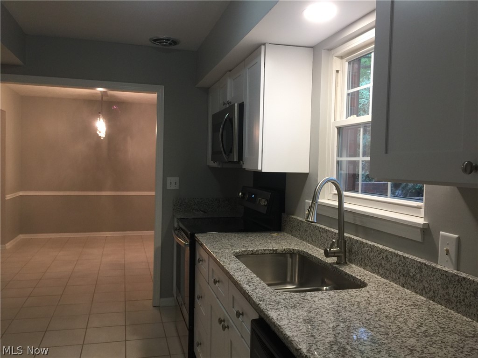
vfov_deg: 48.2
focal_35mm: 29
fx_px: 400
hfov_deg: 61.7
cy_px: 179
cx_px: 239
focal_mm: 4.15
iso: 50
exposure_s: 1/30
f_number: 2.2
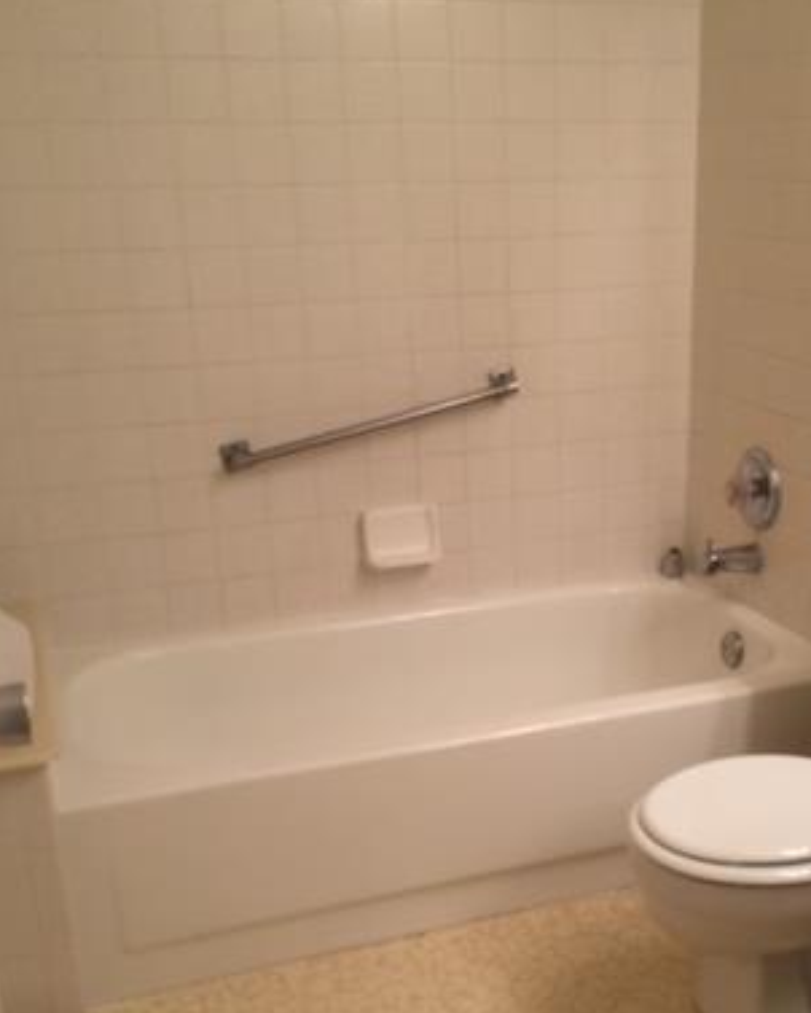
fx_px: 1349
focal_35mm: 45
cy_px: 664
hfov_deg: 33.1
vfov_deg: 40.7
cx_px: 556
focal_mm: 4.15
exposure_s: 1/30
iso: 32
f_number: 2.2
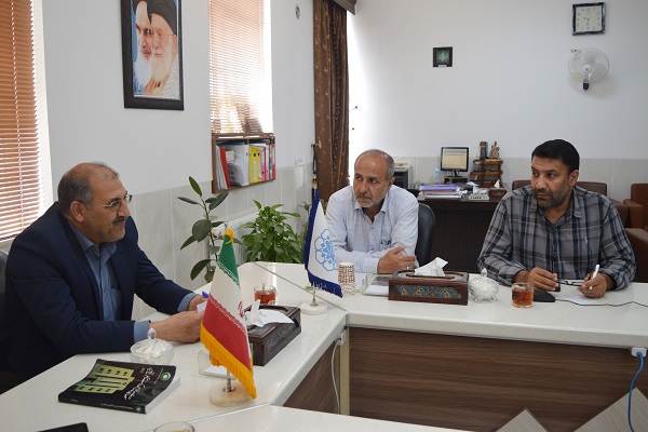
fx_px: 594
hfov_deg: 57.2
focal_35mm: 33
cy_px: 216
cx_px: 324
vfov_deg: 40.0
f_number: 4.5
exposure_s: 1/80
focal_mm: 22
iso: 400
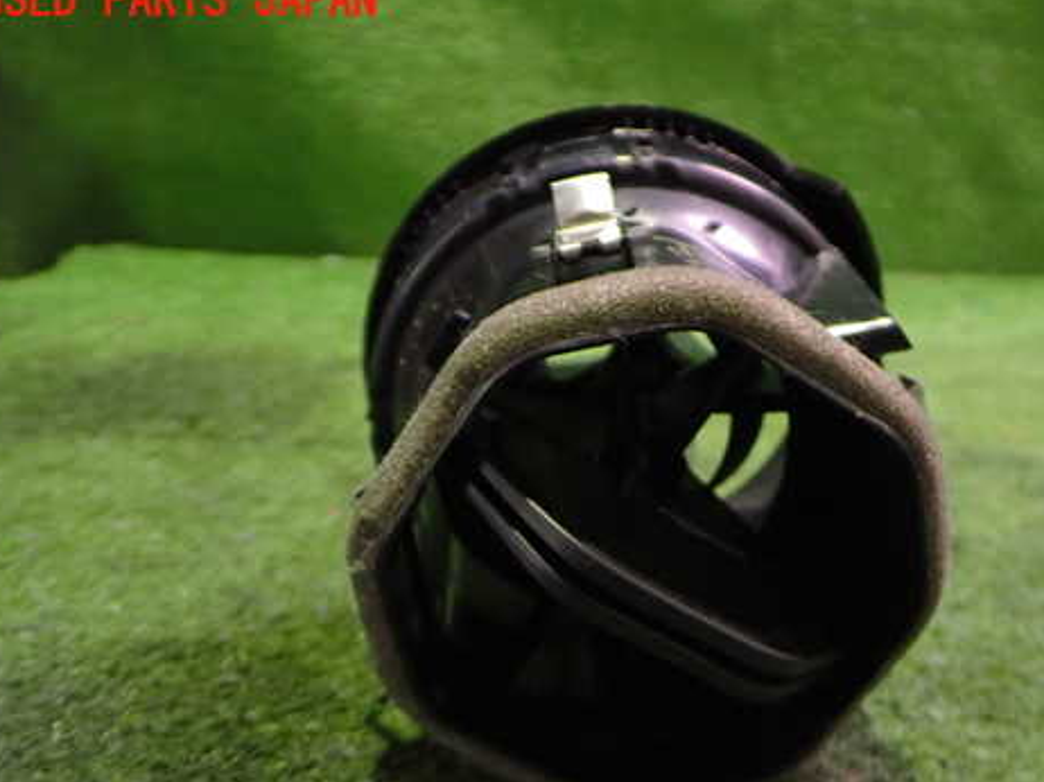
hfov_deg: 47.5
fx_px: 1176
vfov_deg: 36.6
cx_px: 644
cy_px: 481
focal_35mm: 39
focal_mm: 5.4
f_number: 2.3
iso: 800
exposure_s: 1/20
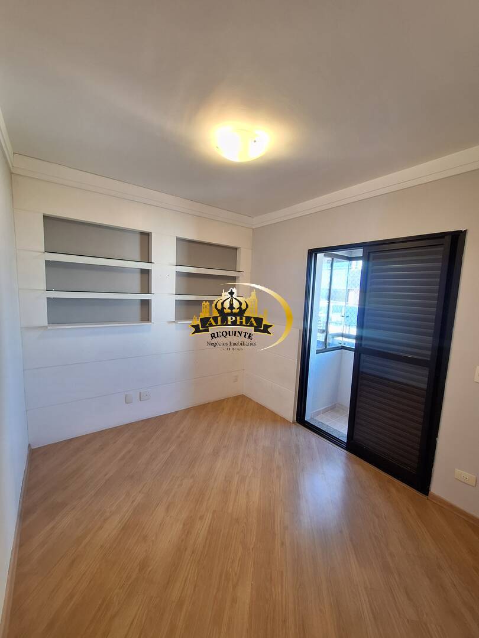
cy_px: 319
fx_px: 240
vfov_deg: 106.2
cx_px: 240
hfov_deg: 89.9
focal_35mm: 13
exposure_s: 1/40
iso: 50
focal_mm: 1.74
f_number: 2.2
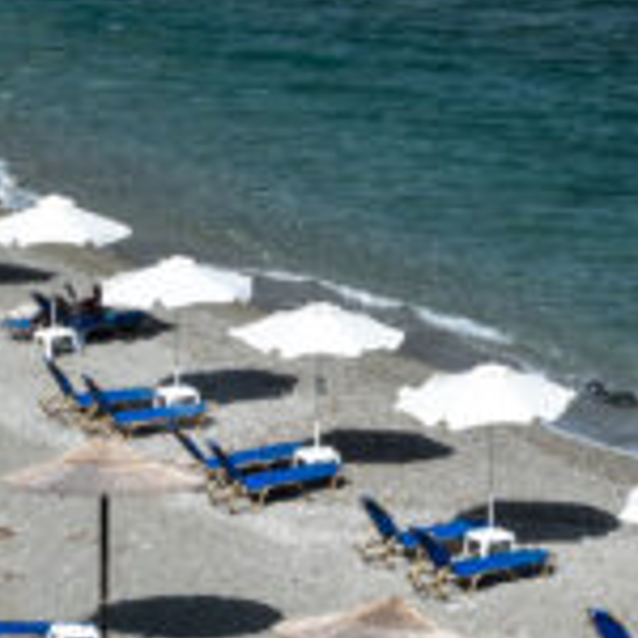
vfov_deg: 8.8
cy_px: 166
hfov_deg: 8.6
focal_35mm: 198
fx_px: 4129
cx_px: 1017
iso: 100
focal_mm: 34
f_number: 8
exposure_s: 1/125
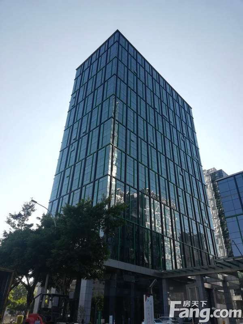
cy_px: 162
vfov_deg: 67.3
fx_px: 243
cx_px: 122
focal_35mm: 26
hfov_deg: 53.1
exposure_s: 1/426
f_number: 2.2
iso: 50
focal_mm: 3.83
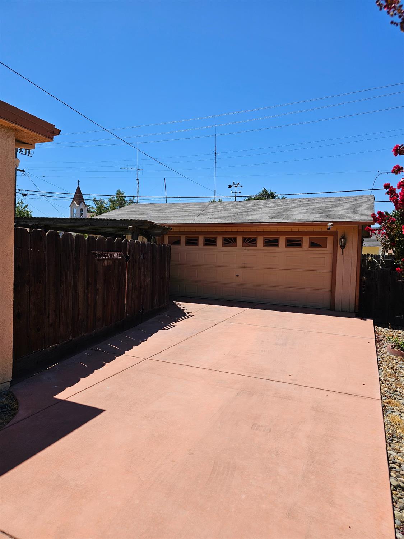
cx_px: 202
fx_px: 358
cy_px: 270
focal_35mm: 23
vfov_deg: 73.9
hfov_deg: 58.9
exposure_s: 1/1533
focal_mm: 6.3
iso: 16
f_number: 1.7
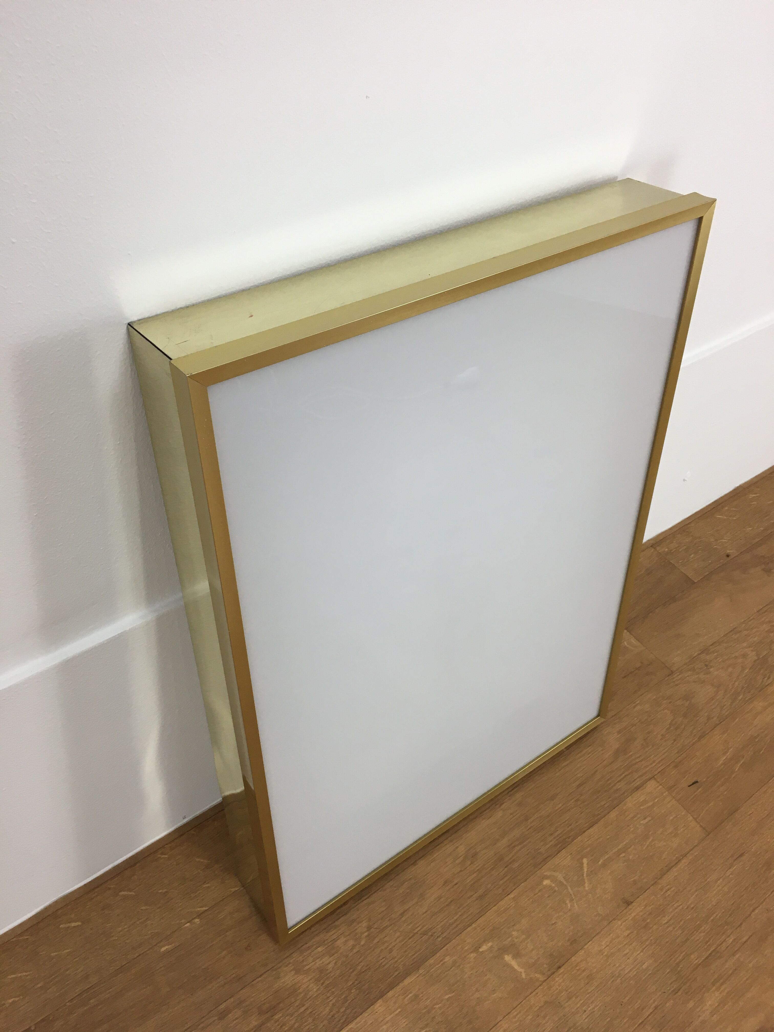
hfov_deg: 48.2
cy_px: 516
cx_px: 387
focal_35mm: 29
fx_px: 865
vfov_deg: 61.7
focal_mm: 4.15
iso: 32
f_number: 2.2
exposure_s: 1/33
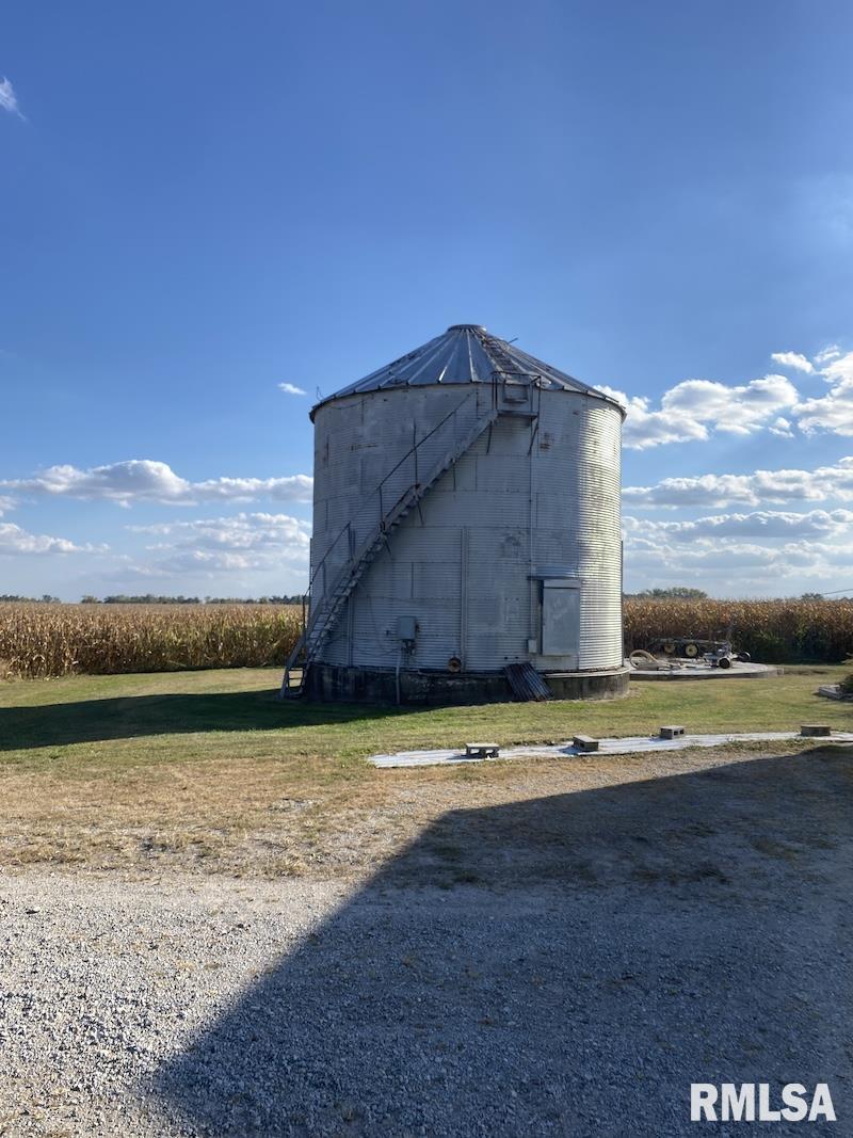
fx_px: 854
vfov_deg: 67.3
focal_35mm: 26
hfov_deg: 53.1
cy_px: 569
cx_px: 426
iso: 32
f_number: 1.8
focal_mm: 4.25
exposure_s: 1/1927
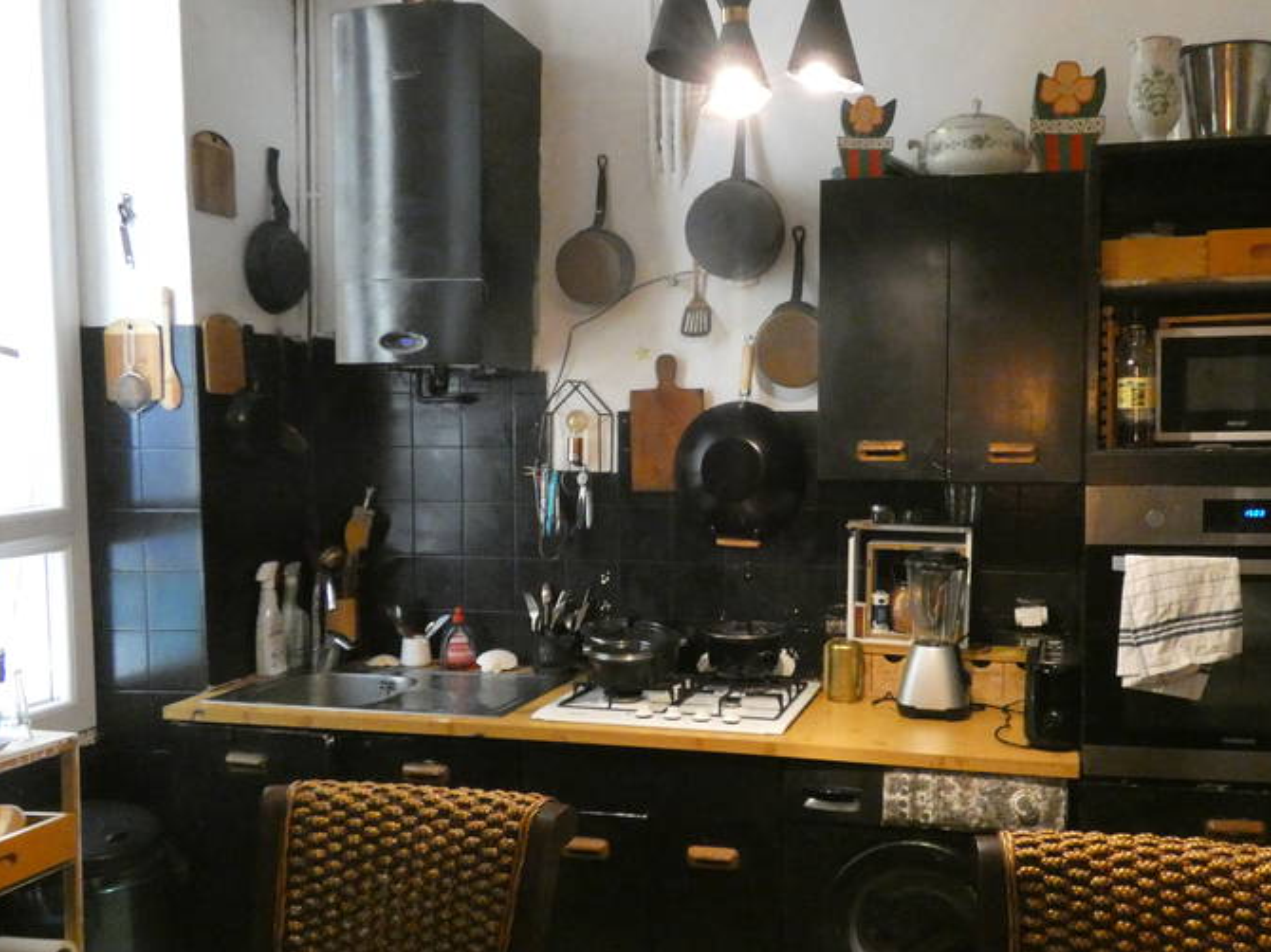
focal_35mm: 33
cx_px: 732
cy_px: 529
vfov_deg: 42.9
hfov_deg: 55.1
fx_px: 1211
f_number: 3.2
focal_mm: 5
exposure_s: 1/30
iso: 1600
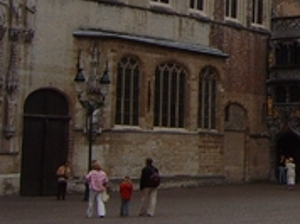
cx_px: 474
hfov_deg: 15.2
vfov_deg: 12.2
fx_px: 1021
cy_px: -64
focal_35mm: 118
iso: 50
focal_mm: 5.8
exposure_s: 1/500
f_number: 5.8
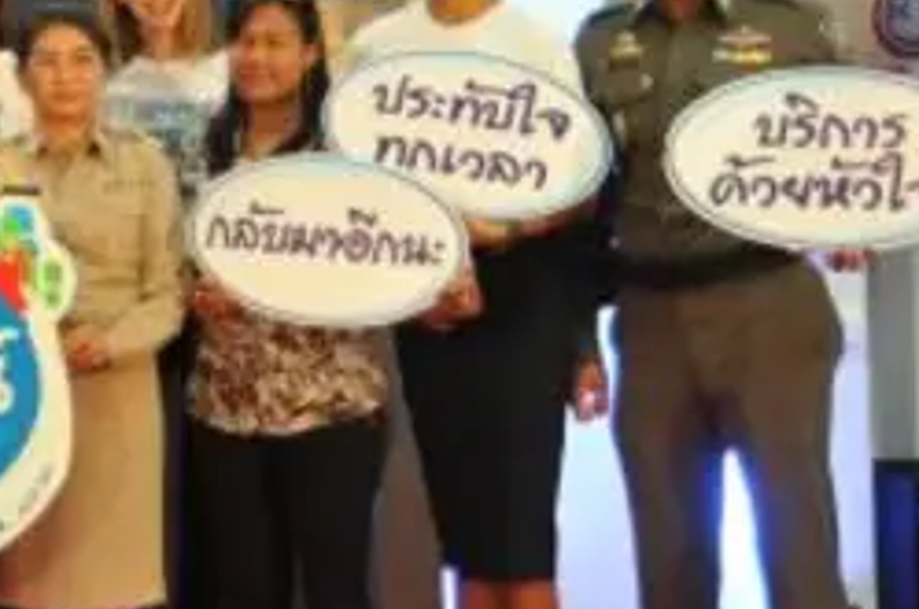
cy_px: 116
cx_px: -284
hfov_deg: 20.4
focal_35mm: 91
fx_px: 2319
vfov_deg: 14.9
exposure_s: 1/100
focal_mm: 29
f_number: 3.8
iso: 1600
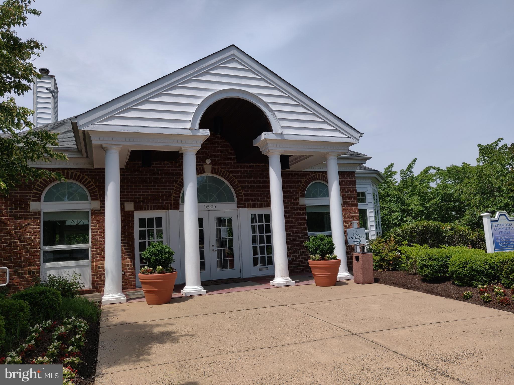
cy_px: 192
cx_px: 257
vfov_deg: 54.9
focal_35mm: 25
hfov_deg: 69.4
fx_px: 371
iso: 100
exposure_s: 1/1986
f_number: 1.7
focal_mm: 4.25
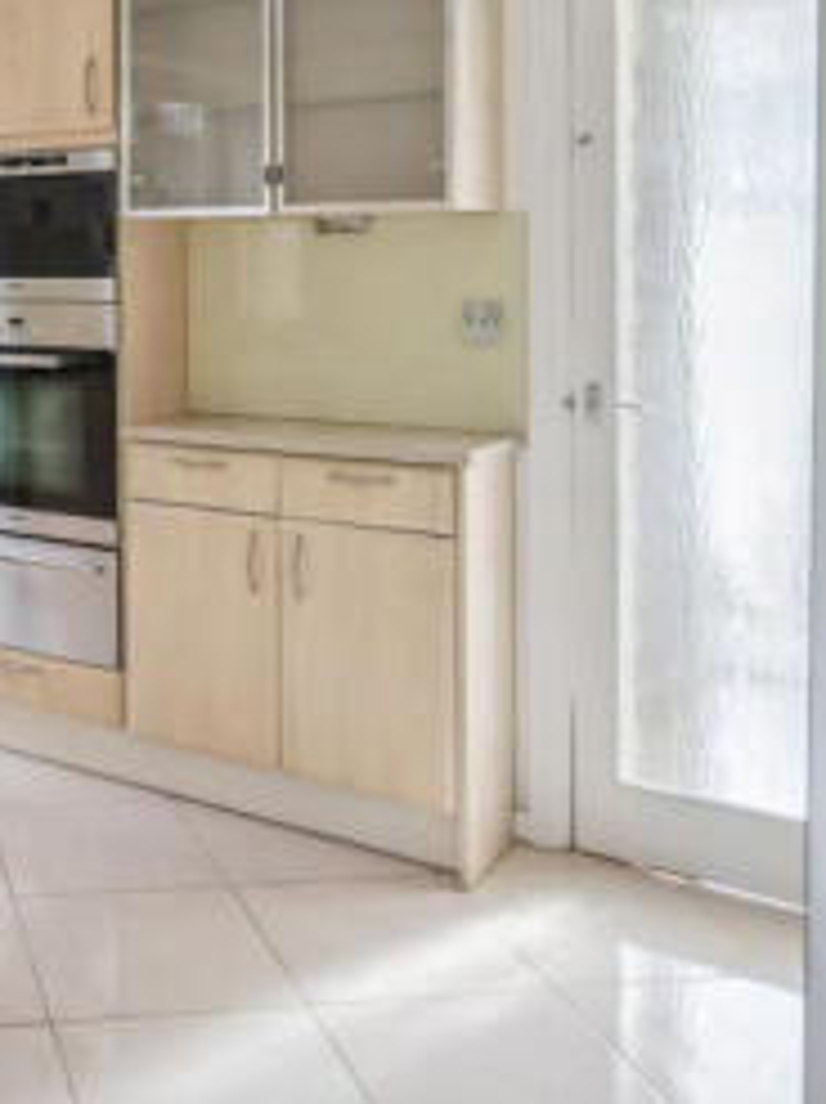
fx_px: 1307
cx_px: -7
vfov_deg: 44.5
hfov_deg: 32.2
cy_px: 294
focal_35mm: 41
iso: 320
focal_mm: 16
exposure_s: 1/13
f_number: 4
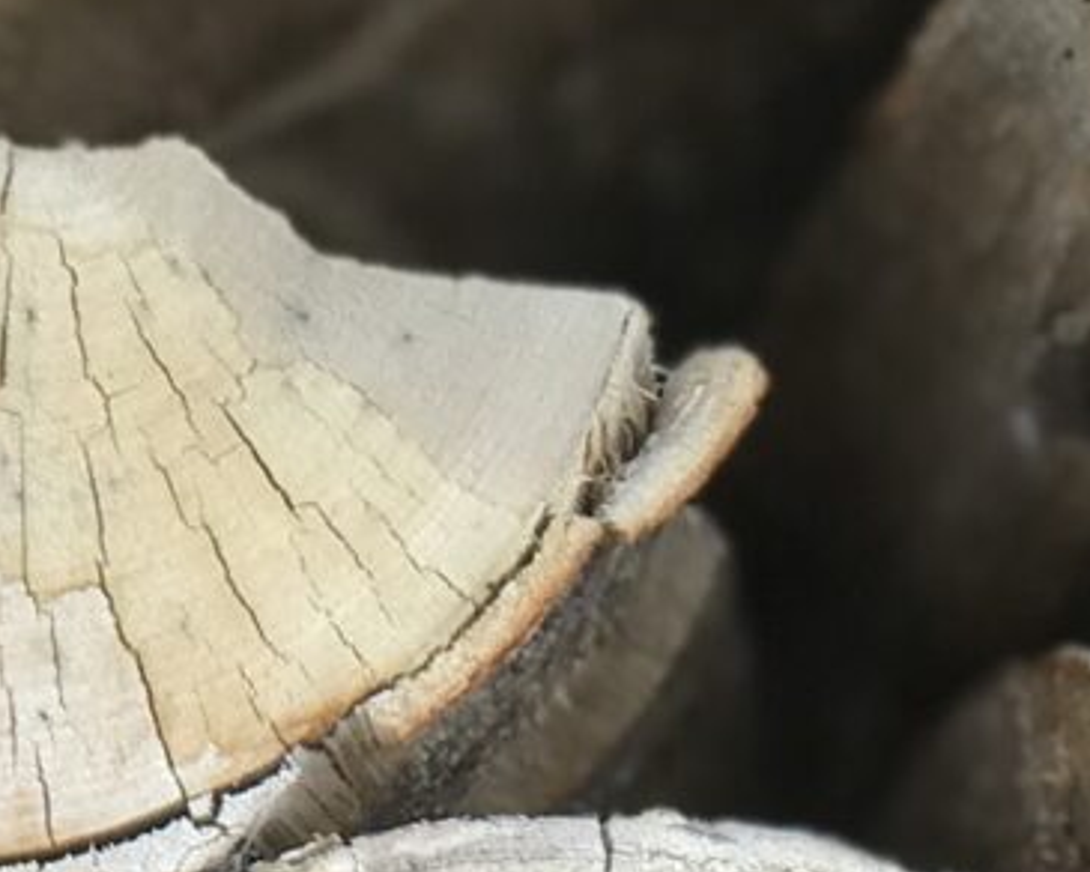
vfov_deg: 4.9
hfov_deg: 6.2
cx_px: 687
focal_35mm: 312
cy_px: 1887
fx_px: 10065
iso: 20
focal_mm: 6.6
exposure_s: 1/168
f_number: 2.8
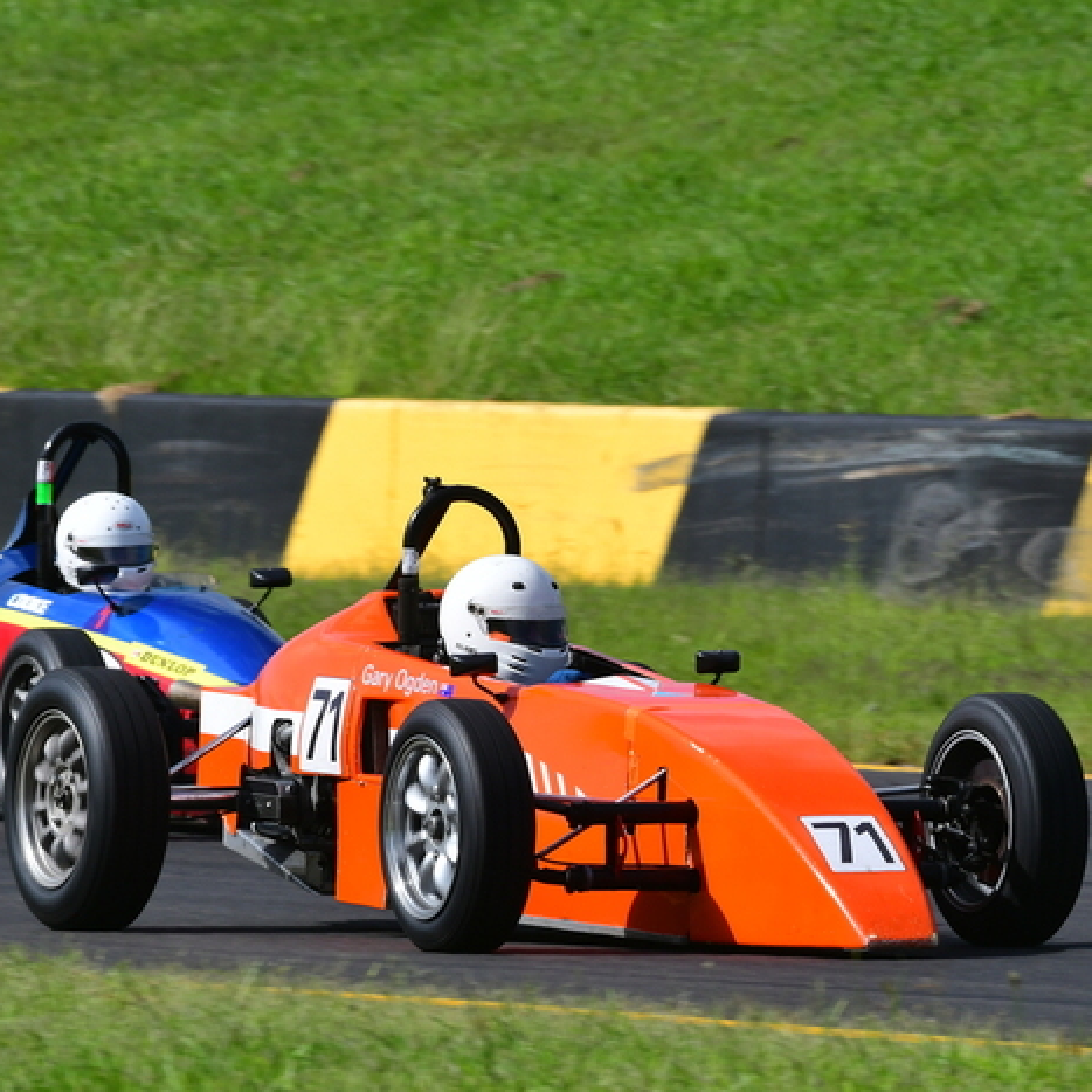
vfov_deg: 2.6
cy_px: 523
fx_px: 24162
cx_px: 610
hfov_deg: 2.6
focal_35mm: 677
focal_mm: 310
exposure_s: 1/640
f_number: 11
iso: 320
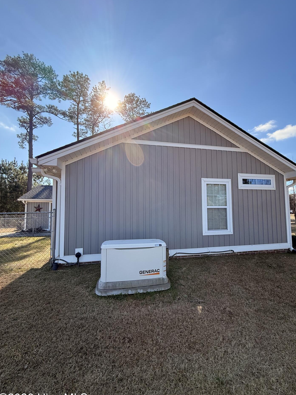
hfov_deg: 81.7
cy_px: 206
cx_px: 156
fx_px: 171
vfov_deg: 98.1
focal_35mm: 15
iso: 64
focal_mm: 2.22
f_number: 2.2
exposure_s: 1/970
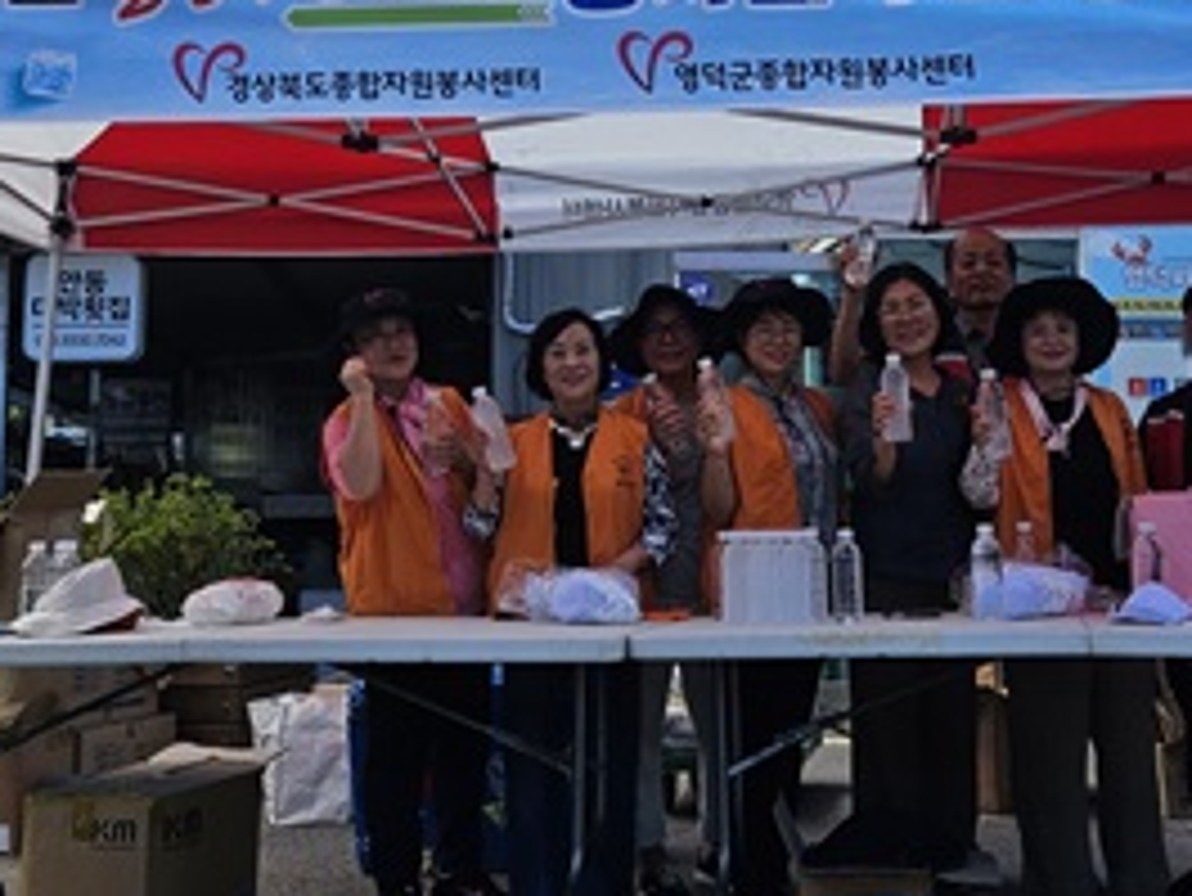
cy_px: 266
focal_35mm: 52
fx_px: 1791
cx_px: 706
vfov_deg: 27.8
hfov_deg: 36.7
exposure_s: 1/1457
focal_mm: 5.4
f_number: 1.8
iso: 32
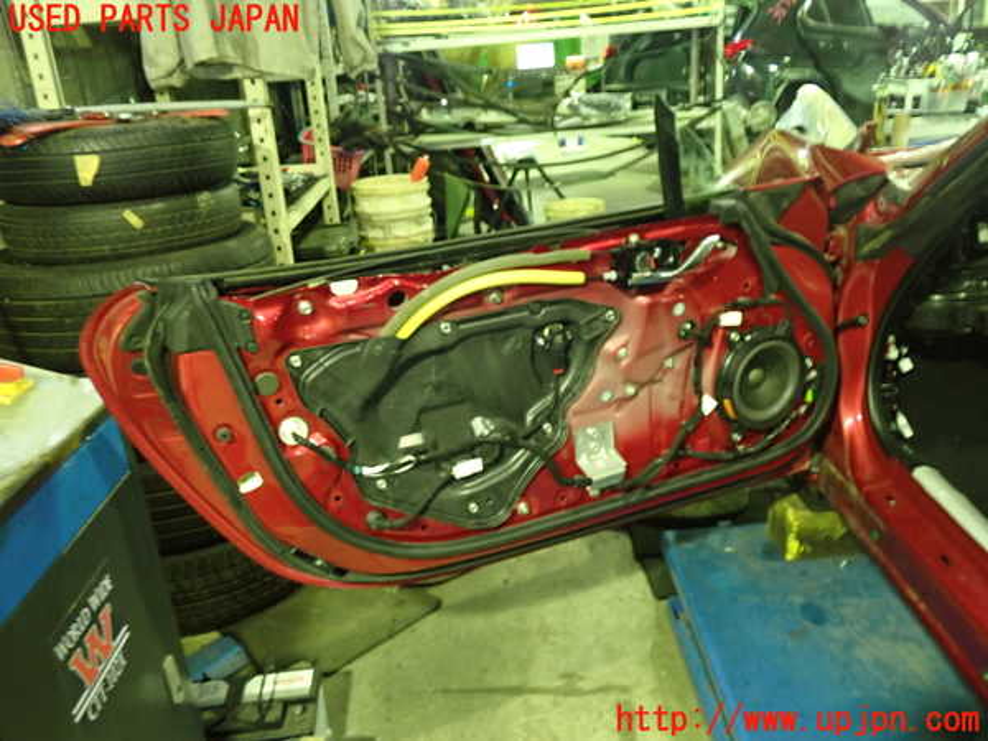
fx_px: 856
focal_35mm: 30
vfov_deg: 46.8
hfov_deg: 60.0
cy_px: 370
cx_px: 494
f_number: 2.3
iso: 800
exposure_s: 1/13
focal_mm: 5.4
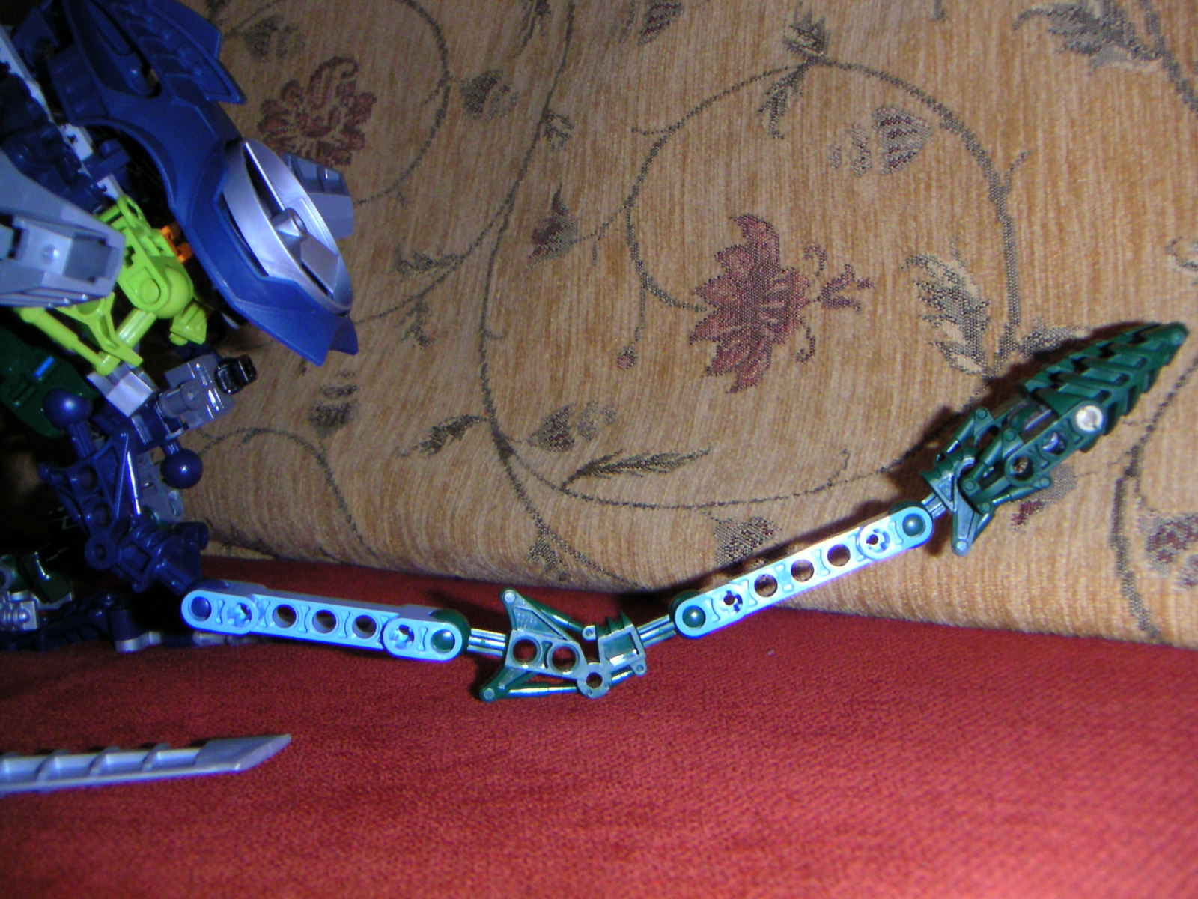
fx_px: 1350
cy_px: 450
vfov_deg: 36.8
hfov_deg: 47.9
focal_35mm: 39
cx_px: 599
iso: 200
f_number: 6.7
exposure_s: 1/45
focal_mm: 5.1
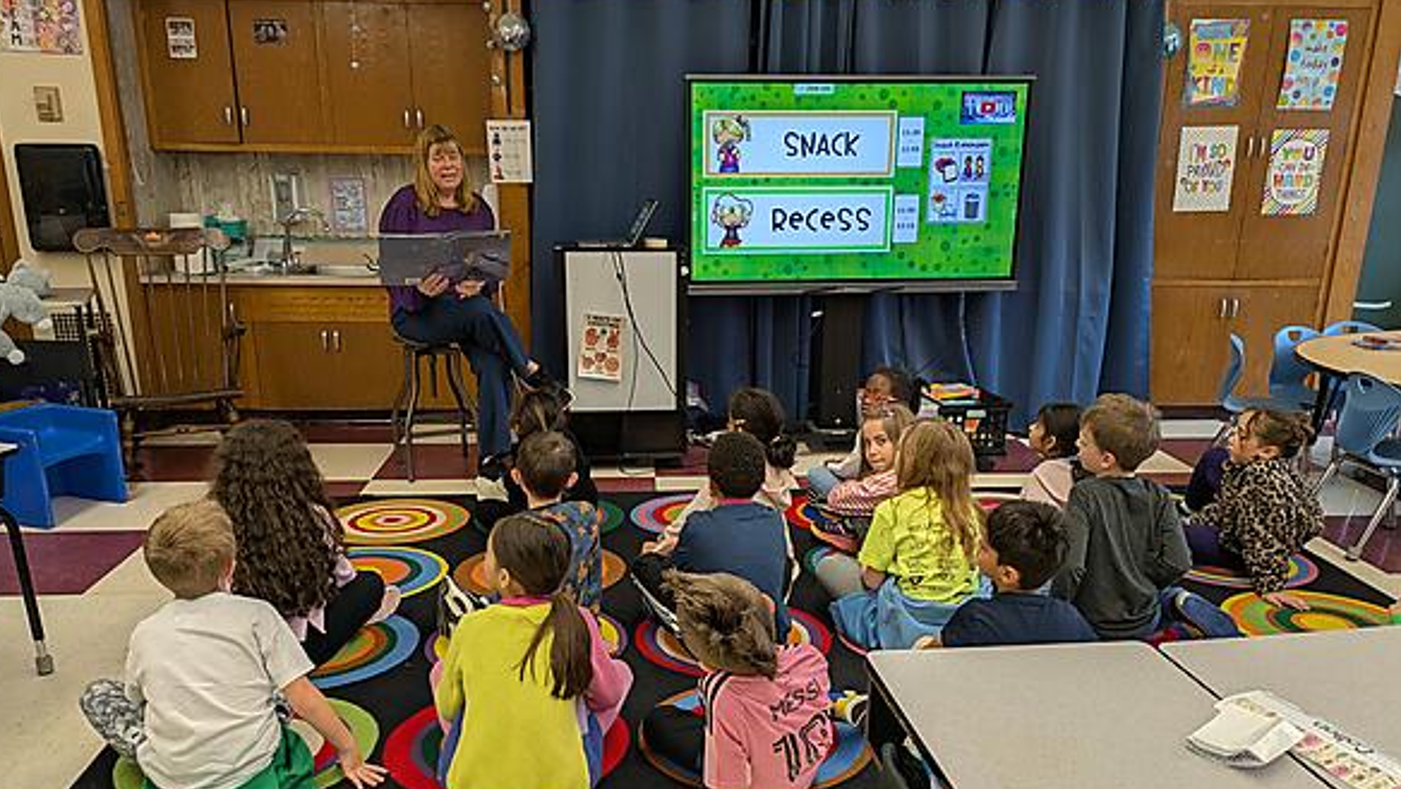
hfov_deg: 67.9
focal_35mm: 28
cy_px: 474
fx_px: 1041
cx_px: 684
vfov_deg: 41.3
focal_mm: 5.43
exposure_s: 1/60
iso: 39
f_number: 1.89
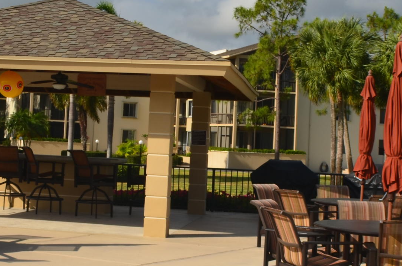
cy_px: 69
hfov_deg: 20.3
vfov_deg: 13.6
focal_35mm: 100
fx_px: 1114
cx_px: 114
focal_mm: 24
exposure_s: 1/125
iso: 100
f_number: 11
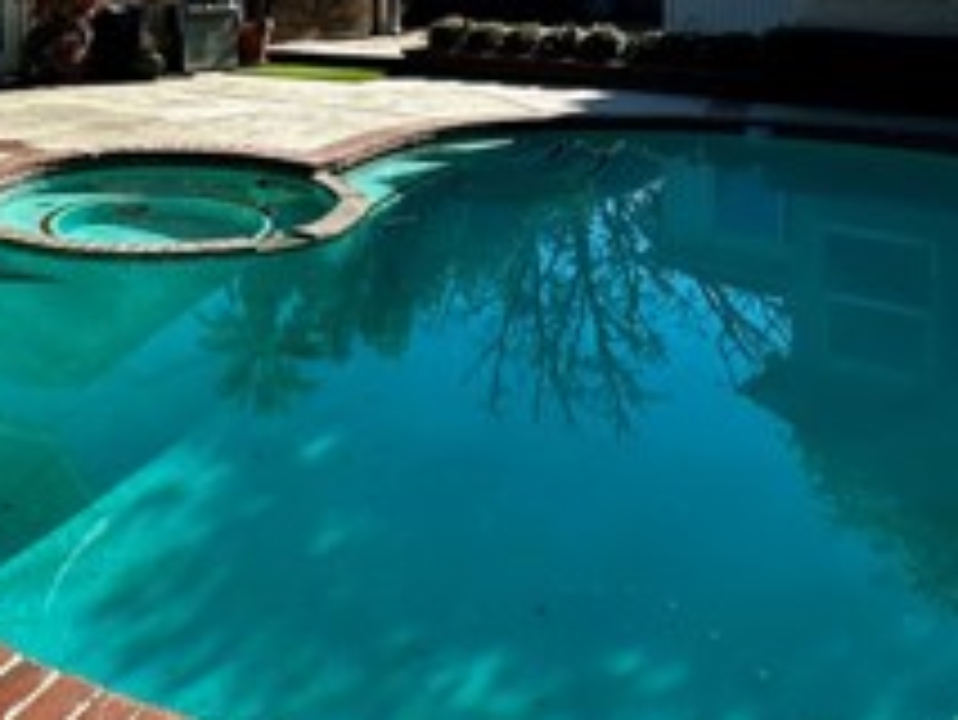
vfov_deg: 31.6
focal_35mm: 42
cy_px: -9
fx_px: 1163
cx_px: 184
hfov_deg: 42.6
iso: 50
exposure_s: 1/1366
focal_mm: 2.22
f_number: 2.2
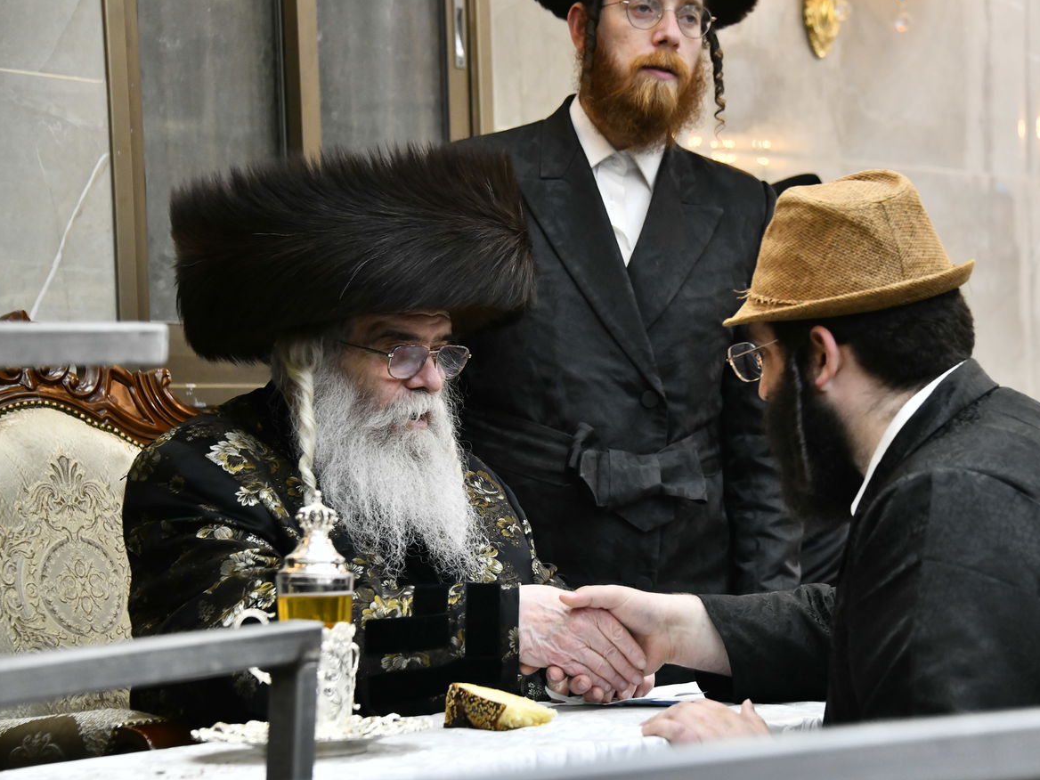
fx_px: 3185
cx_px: 619
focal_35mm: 106
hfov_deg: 18.5
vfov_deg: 14.0
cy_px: 384
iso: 1600
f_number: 5.6
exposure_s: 1/250
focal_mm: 92
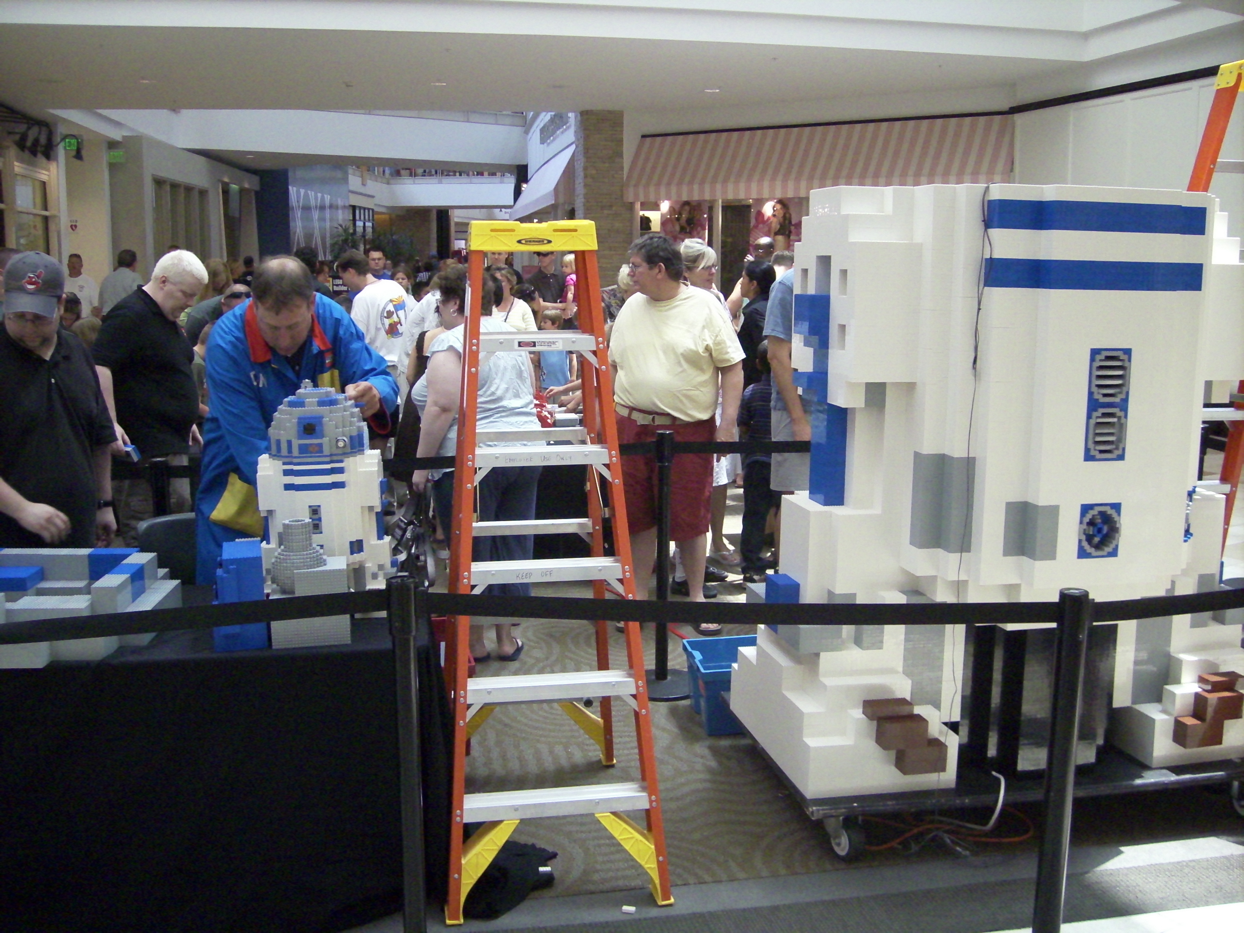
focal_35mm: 32
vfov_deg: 44.2
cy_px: 466
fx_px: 1150
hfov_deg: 56.8
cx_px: 622
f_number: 2.9
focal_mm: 5.99
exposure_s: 1/135
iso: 400
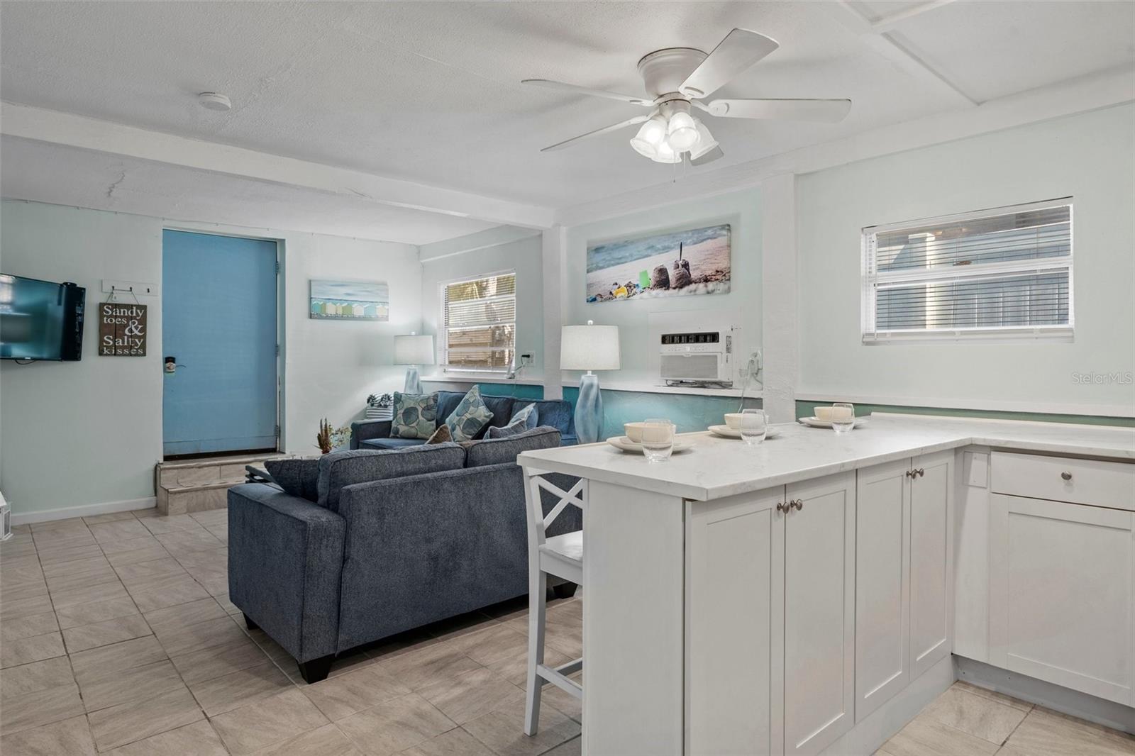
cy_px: 378
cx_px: 568
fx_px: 630
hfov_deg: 84.0
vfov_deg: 61.9
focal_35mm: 20
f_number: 8
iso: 250
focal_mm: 20
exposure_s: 1/2
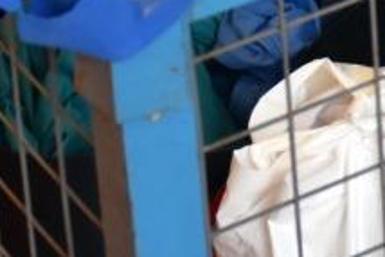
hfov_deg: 7.4
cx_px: 572
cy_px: -297
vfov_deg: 4.9
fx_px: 2921
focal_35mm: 273
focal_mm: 38
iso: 800
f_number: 4.2
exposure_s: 1/50
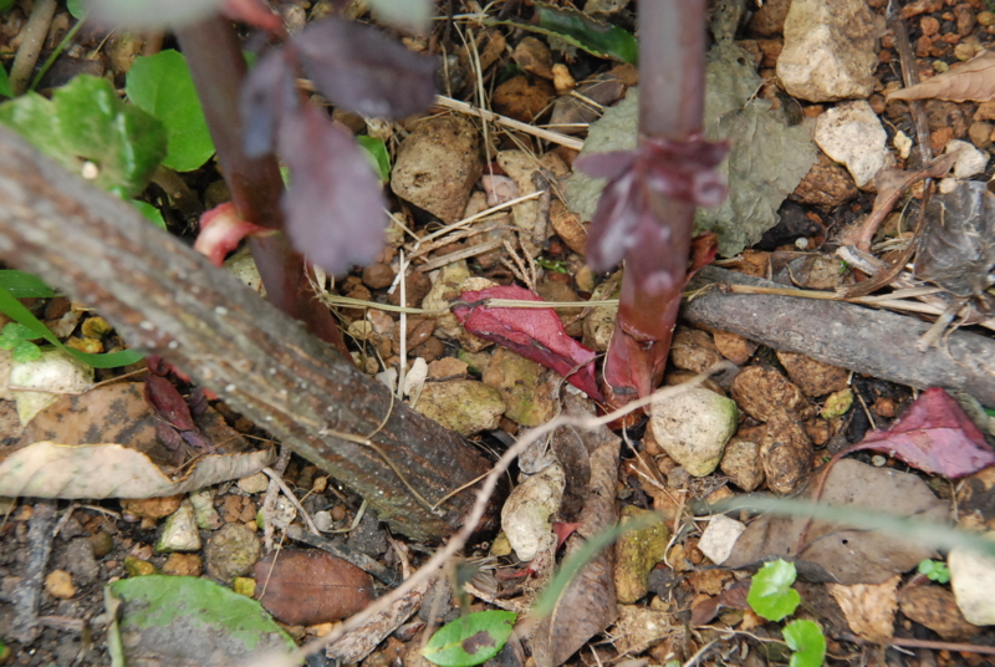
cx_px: 498
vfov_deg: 5.9
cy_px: 334
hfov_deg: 8.8
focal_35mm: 232
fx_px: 6435
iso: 1600
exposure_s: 1/100
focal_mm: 155
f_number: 8
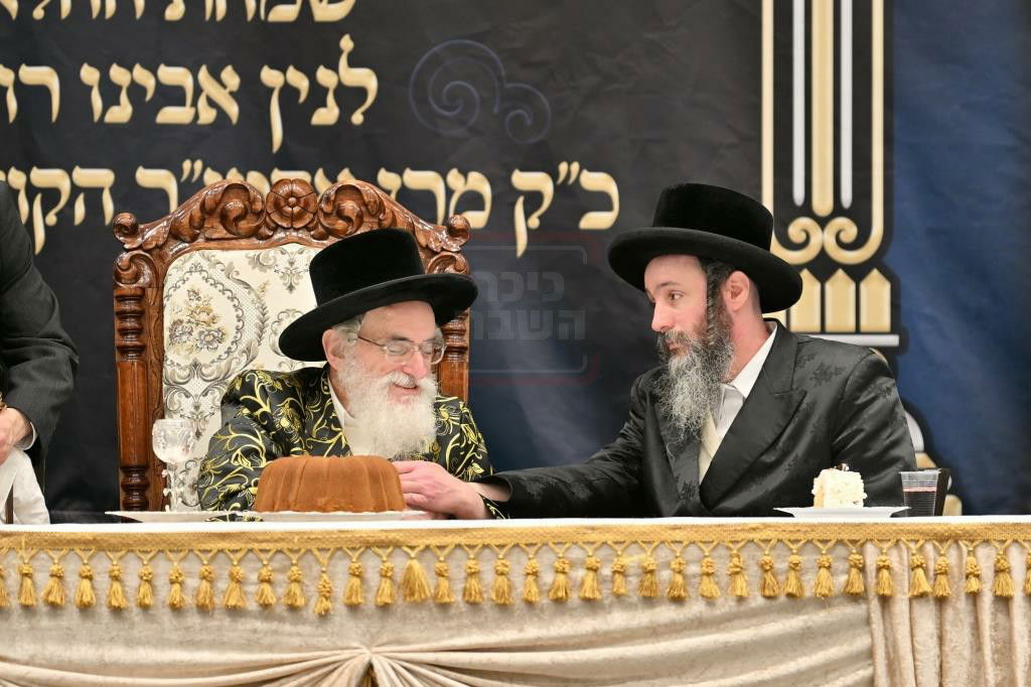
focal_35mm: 300
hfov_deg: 6.9
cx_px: 516
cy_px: 344
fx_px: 8588
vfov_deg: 4.6
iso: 200
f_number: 2.8
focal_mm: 200
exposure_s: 1/250
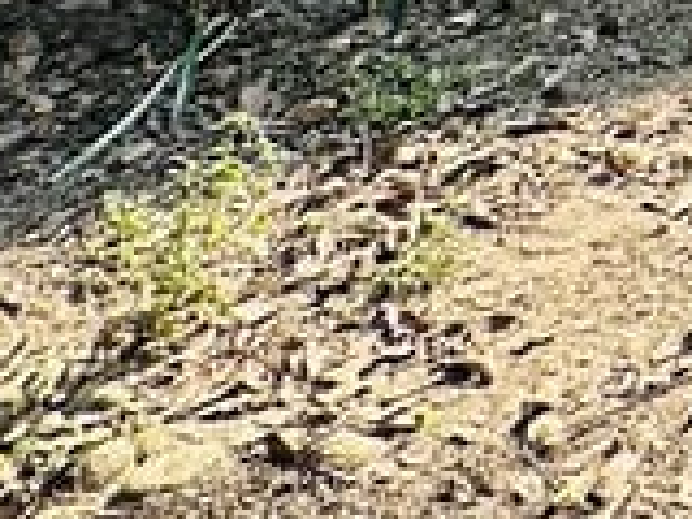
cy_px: -1133
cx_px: 1760
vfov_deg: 9.8
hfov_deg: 13.0
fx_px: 2099
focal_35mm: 105
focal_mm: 2.22
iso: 40
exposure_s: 1/243
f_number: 2.2
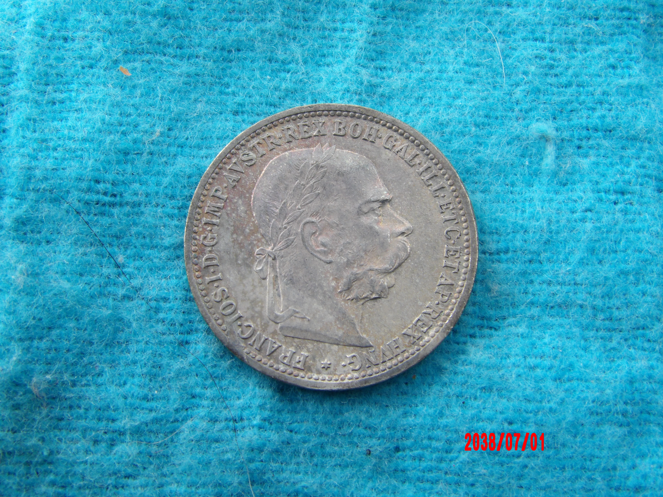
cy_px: 248
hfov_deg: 37.5
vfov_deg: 28.6
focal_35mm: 51
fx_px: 977
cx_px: 332
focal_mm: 9.2
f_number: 5.3
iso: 152
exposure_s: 1/30
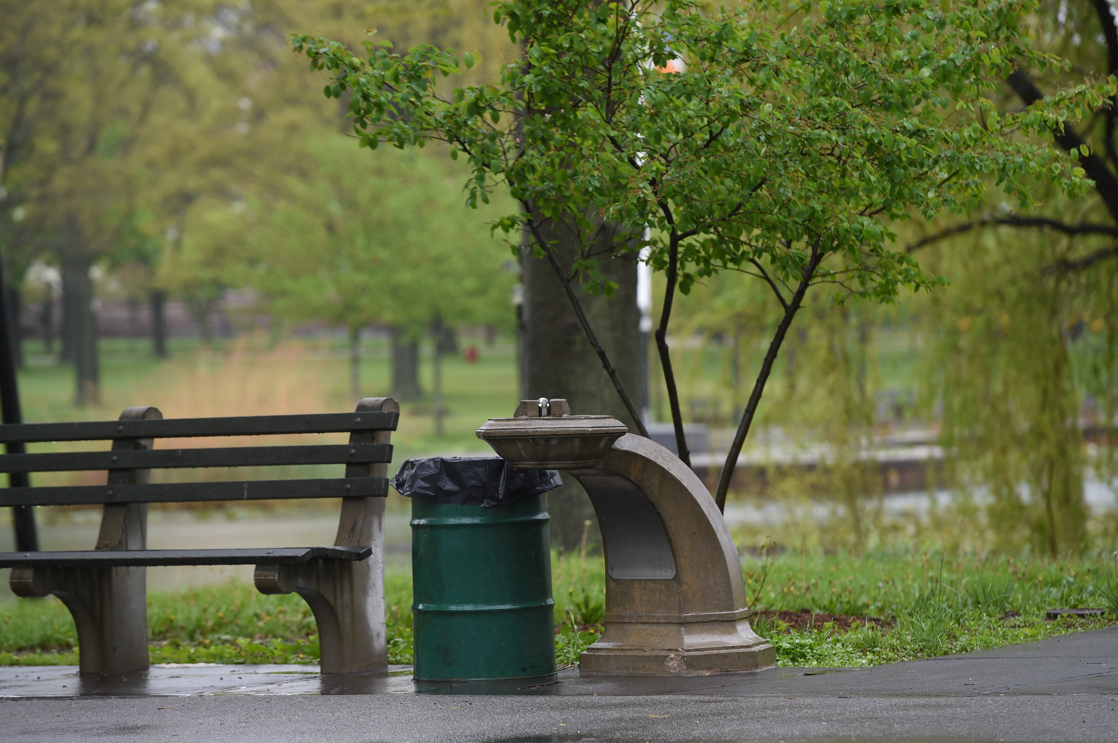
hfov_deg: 11.4
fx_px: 5584
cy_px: 372
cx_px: 559
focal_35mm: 180
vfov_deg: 7.6
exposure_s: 1/640
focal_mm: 180
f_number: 5
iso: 360
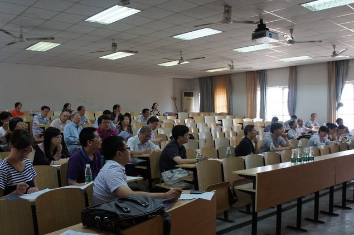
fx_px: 334
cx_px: 147
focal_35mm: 34
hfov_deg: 55.5
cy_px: 127
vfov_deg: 38.8
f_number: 3.5
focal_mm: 18
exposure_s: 1/80
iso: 1600
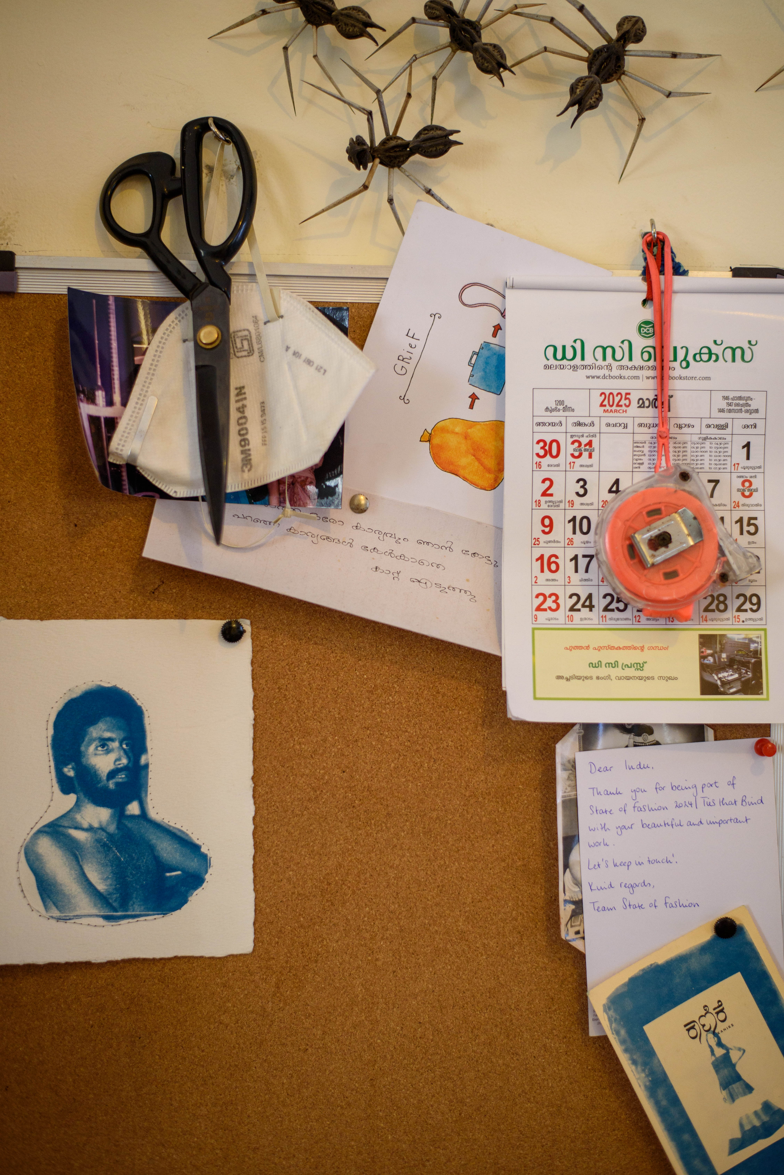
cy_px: 588
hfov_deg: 27.0
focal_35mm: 50
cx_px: 392
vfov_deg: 39.6
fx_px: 1632
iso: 400
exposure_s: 1/100
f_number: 2
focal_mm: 50
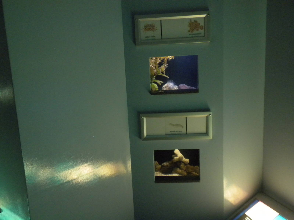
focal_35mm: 37
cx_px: 147
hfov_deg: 50.1
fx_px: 314
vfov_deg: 38.7
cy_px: 110
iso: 400
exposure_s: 1/12.8
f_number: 3.5
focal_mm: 6.6
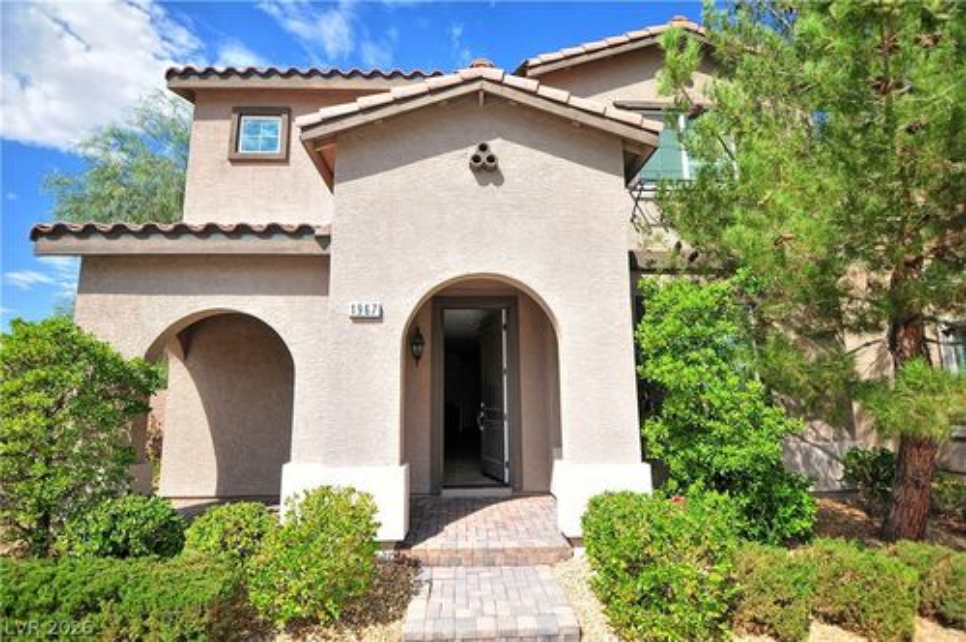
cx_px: 483
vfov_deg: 77.2
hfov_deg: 100.5
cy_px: 321
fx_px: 402
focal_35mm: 15
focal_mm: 10
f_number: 4
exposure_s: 1/1000
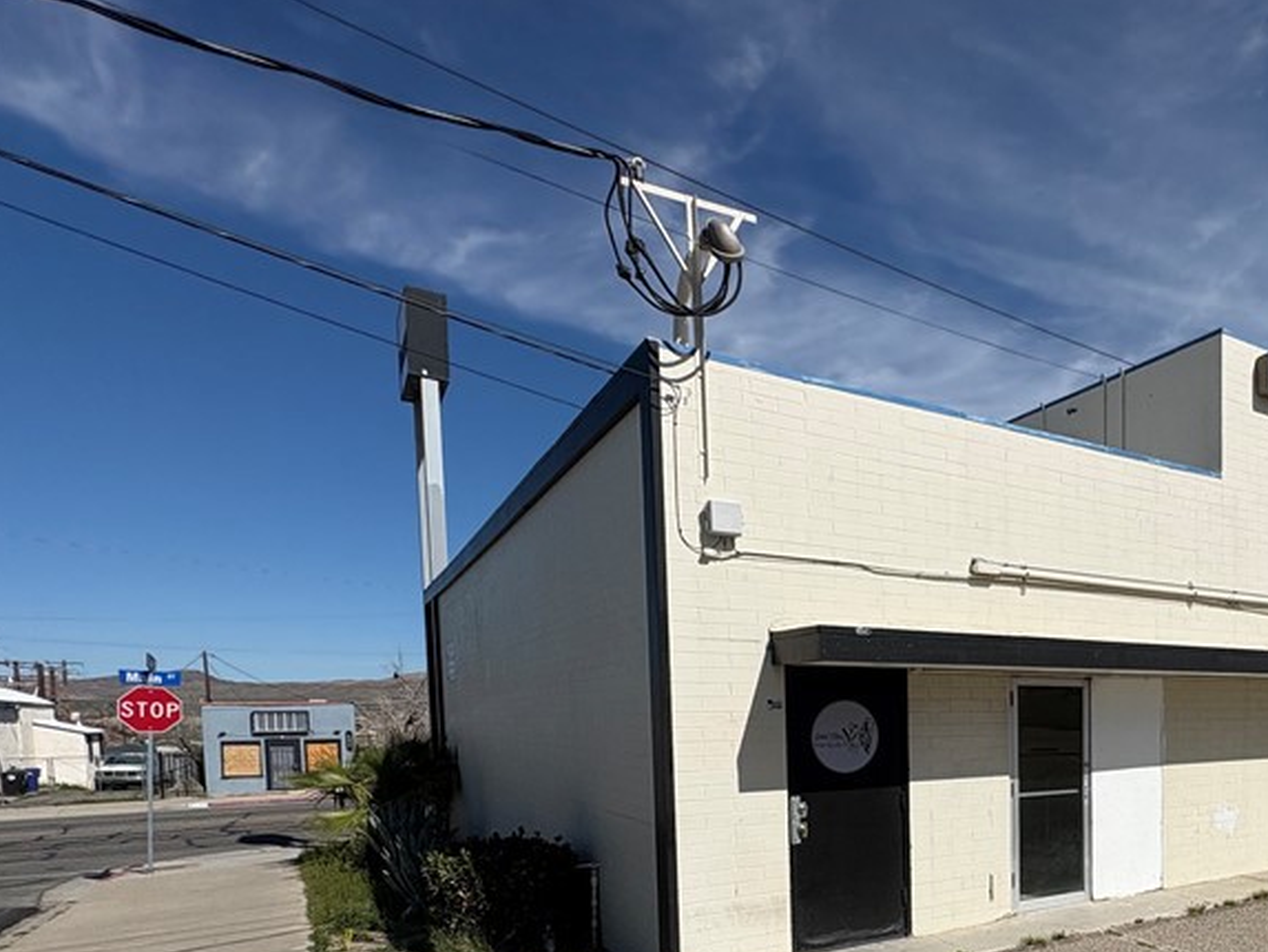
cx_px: 1049
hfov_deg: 62.3
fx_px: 916
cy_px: 766
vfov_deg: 51.4
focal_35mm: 25
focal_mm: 2.22
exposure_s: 1/6135
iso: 50
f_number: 2.2
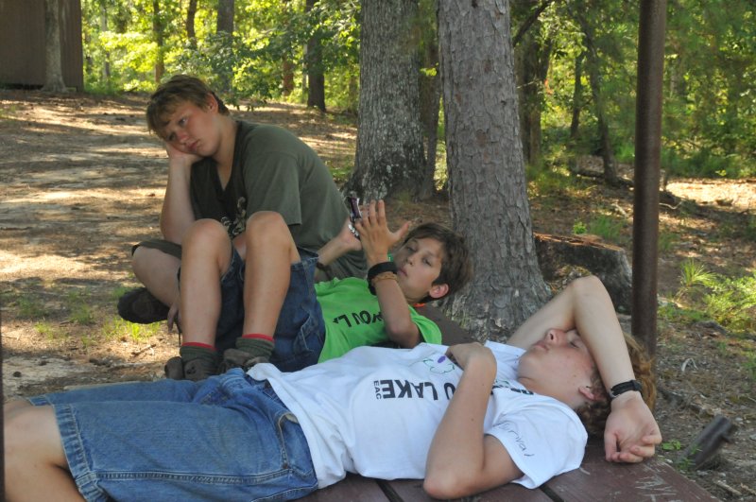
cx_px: 378
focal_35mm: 69
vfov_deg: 19.7
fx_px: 1447
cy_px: 251
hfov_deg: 29.3
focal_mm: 46
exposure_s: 1/400
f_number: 10
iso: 1600
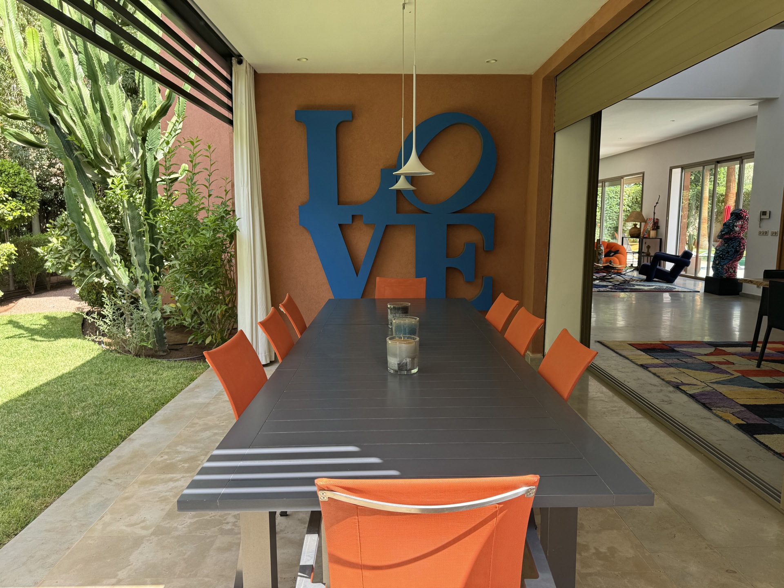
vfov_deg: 56.8
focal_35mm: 24
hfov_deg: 71.6
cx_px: 392
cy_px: 294
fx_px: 544
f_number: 1.78
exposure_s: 1/321
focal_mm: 6.76
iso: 80
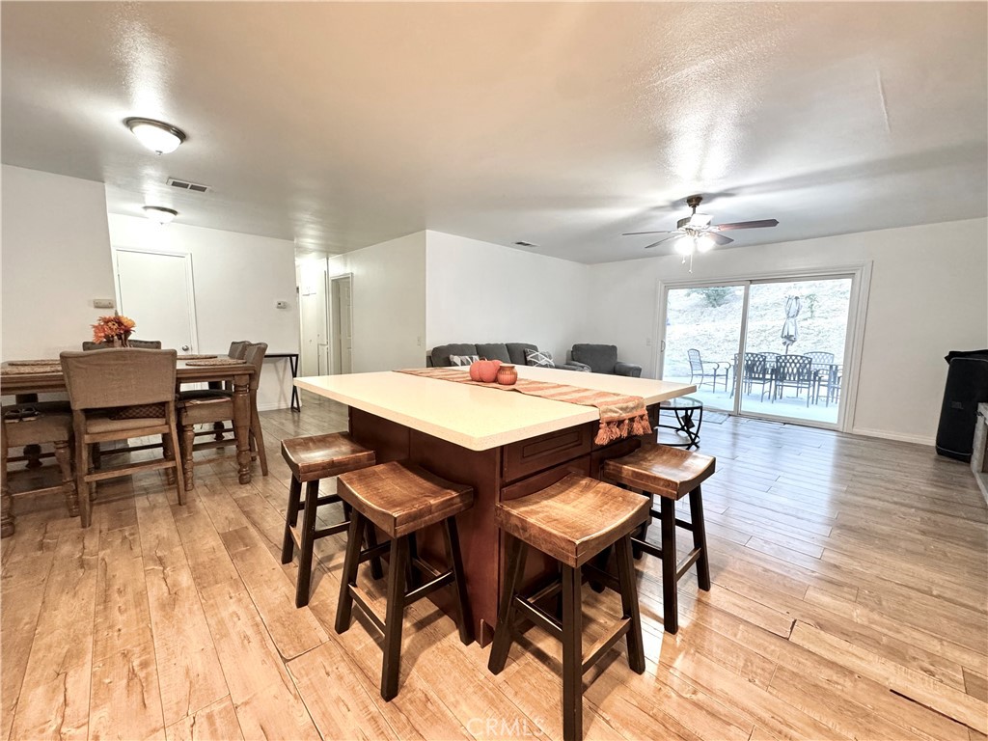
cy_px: 370
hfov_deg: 102.1
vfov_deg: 85.7
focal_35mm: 14
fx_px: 400
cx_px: 494
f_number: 2.2
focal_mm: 2.22
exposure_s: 1/60
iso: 400
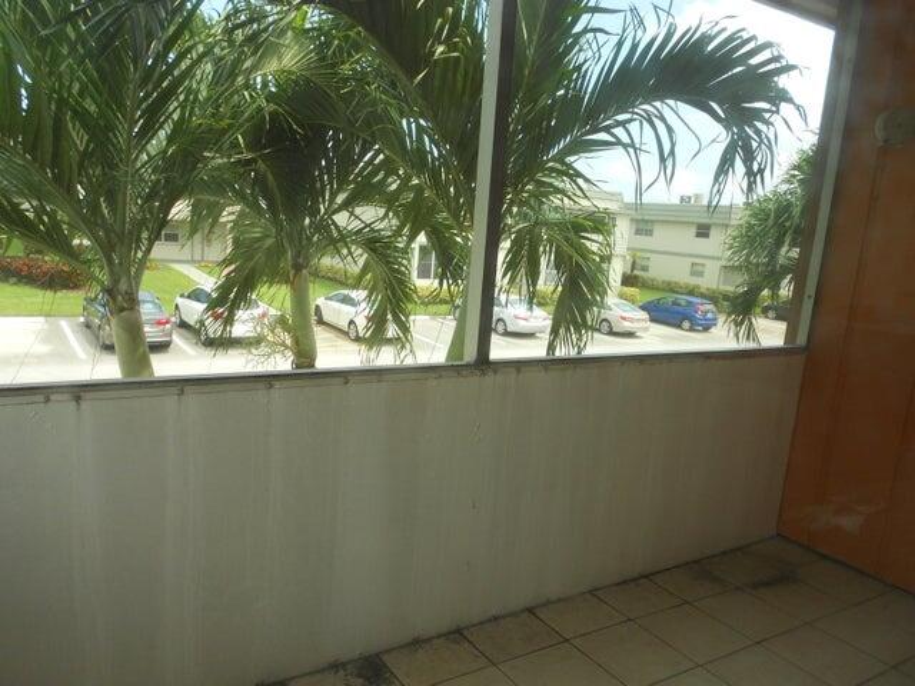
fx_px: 687
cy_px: 343
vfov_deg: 53.1
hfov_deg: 67.3
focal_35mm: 26
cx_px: 458
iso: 80
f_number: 3.2
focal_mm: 4.6
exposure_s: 1/125
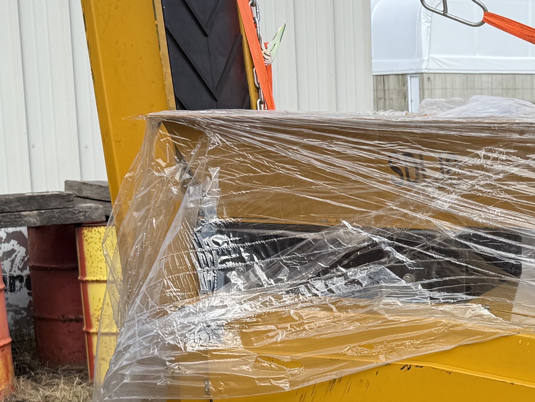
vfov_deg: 20.1
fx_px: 1113
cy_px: 347
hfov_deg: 26.0
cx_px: 498
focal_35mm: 72
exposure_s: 1/3279
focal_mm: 6.76
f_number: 1.78
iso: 80
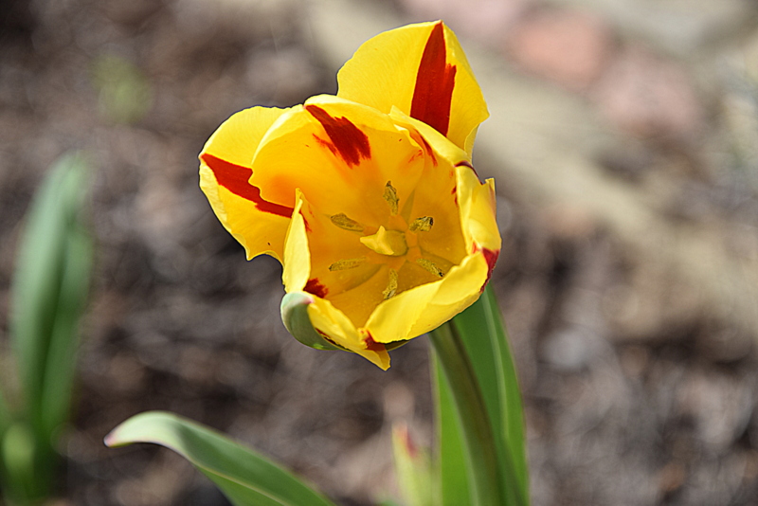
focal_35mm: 158
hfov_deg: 13.0
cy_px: 253
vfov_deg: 8.7
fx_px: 3317
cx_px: 379
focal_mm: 105
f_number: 8
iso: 200
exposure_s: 1/640
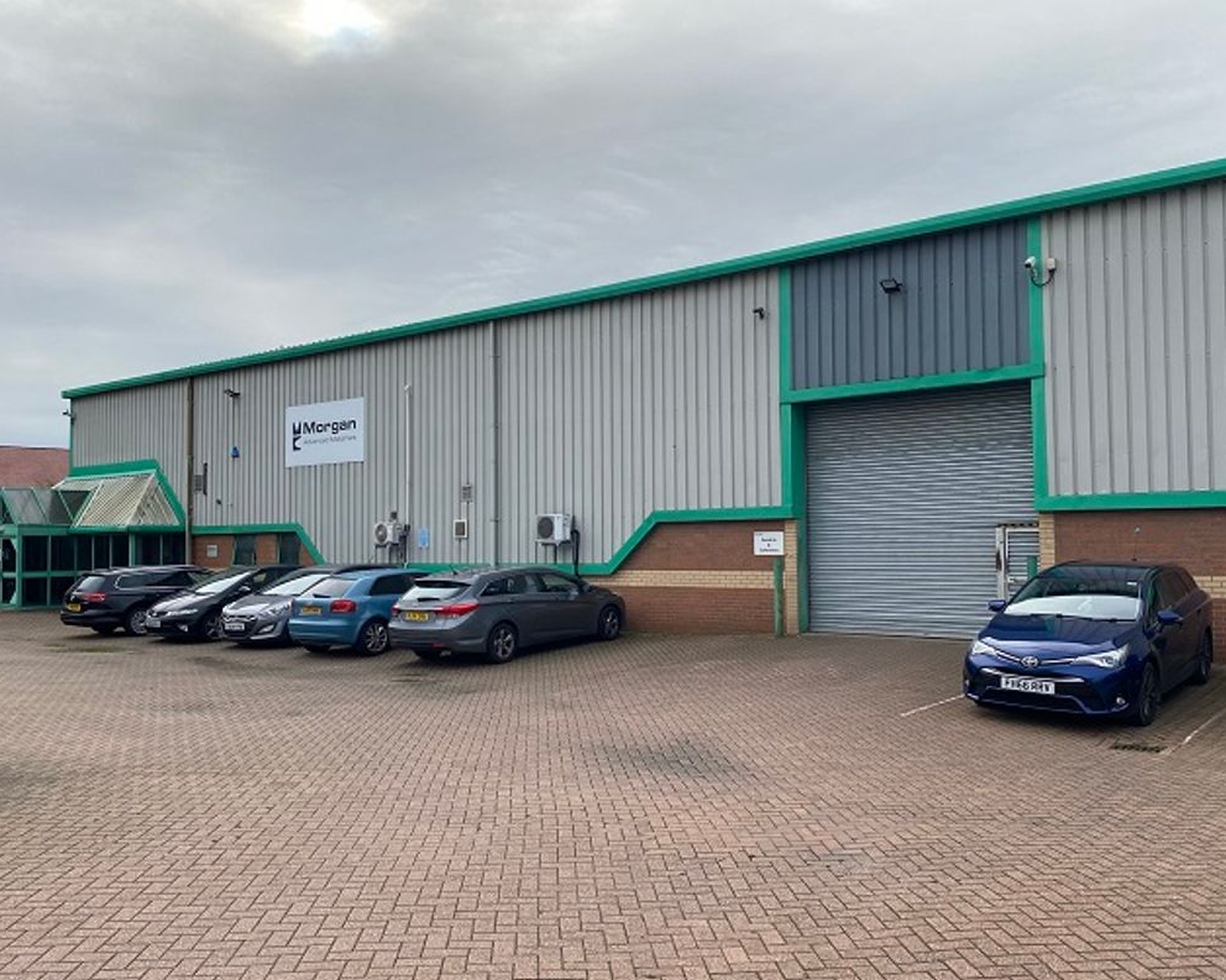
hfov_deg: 60.4
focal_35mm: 29
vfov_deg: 49.9
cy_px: 515
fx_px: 1052
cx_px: 647
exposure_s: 1/1996
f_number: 1.8
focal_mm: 4.25
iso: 32
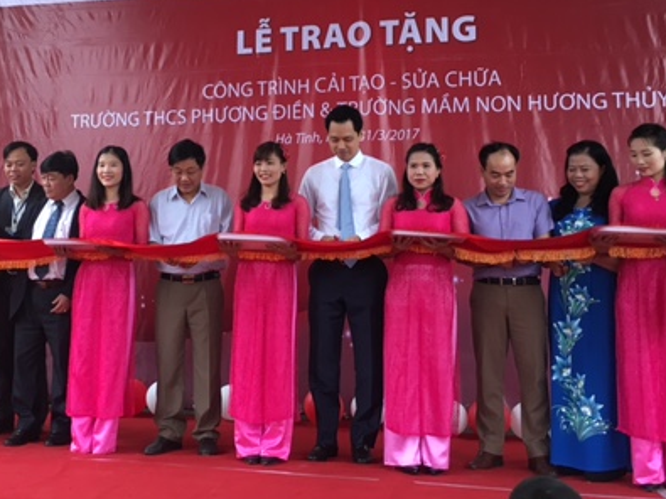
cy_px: 177
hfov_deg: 40.2
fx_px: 904
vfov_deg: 30.7
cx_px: 258
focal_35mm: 47
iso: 40
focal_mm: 4.15
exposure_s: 1/33
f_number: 2.2
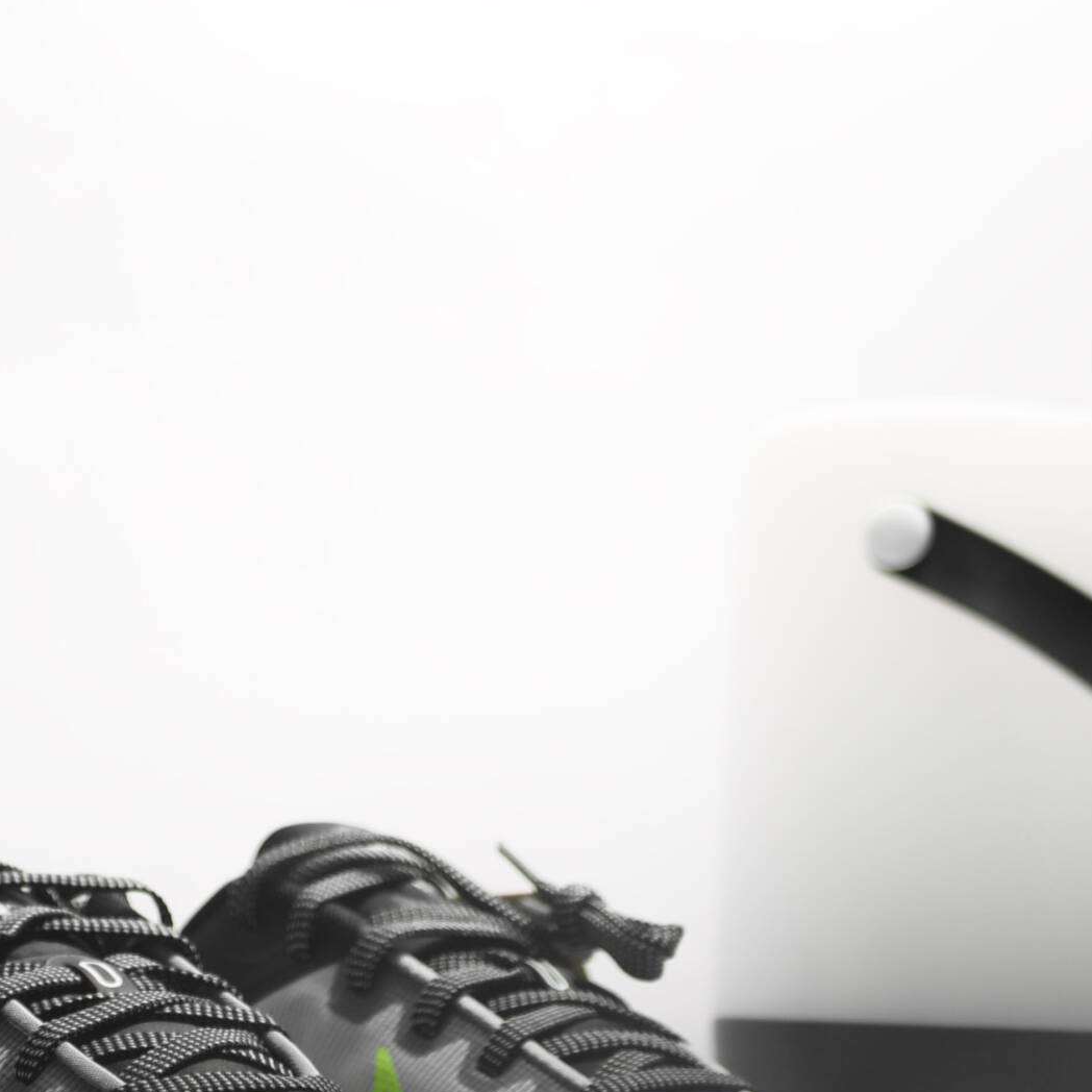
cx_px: 150
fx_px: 3855
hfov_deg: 16.0
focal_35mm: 108
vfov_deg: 16.1
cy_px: 773
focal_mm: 25
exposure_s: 1/40
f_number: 1.7
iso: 100
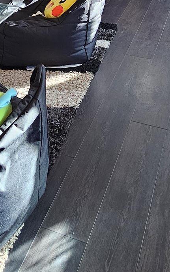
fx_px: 341
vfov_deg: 32.9
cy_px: -78
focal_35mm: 46
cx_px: 98
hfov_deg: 27.9
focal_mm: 2.2
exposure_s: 1/60
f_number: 2.2
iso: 100
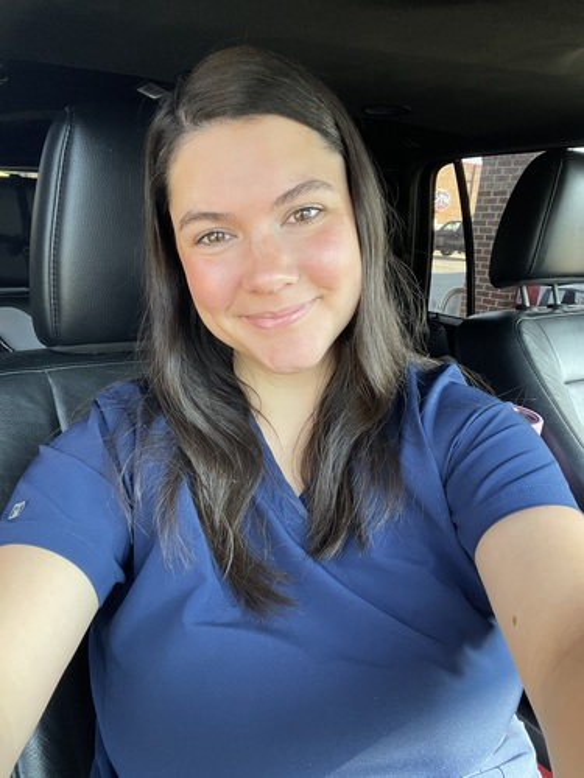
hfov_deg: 58.9
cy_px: 389
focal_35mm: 23
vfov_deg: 73.9
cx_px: 292
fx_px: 517
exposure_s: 1/121
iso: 80
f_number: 2.2
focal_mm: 2.71
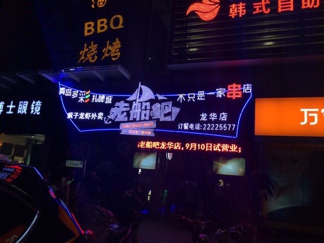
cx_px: 162
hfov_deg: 61.7
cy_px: 122
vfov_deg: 48.2
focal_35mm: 29
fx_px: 271
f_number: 2.2
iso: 40
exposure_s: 1/60
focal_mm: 4.15
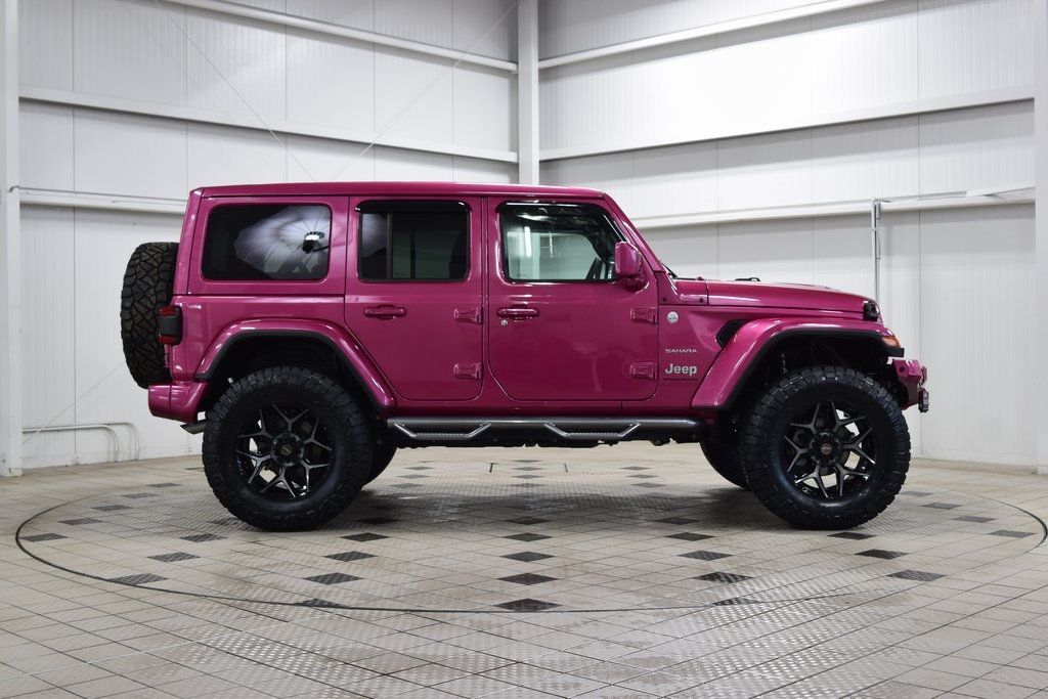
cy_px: 350
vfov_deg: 29.9
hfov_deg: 43.6
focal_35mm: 45
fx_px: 1310
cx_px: 524
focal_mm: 30
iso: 400
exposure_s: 1/15
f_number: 6.3
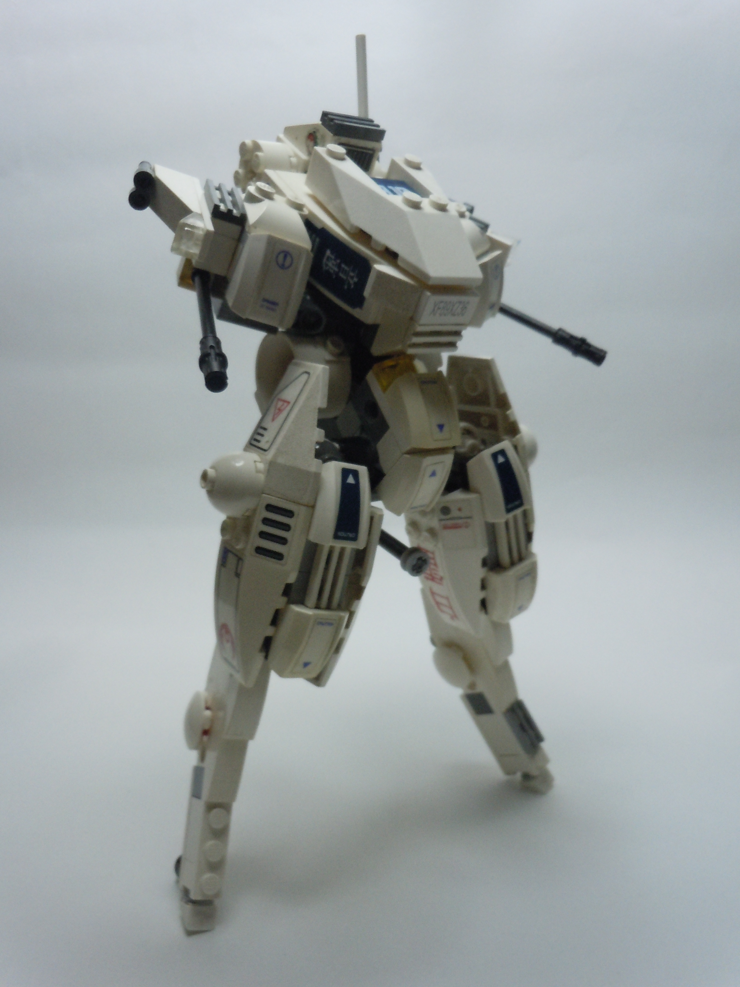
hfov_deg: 49.7
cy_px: 494
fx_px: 798
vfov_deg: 63.4
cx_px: 370
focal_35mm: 28
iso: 400
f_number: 3.7
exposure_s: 1/20
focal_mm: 5
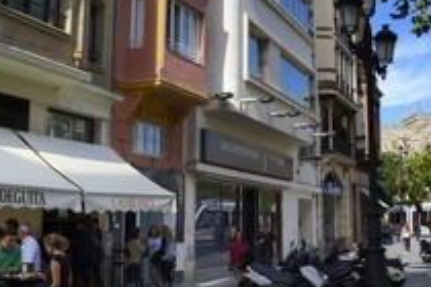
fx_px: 575
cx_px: 254
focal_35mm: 48
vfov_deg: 28.0
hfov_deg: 41.0
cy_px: 125
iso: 200
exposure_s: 1/200
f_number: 10
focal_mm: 24
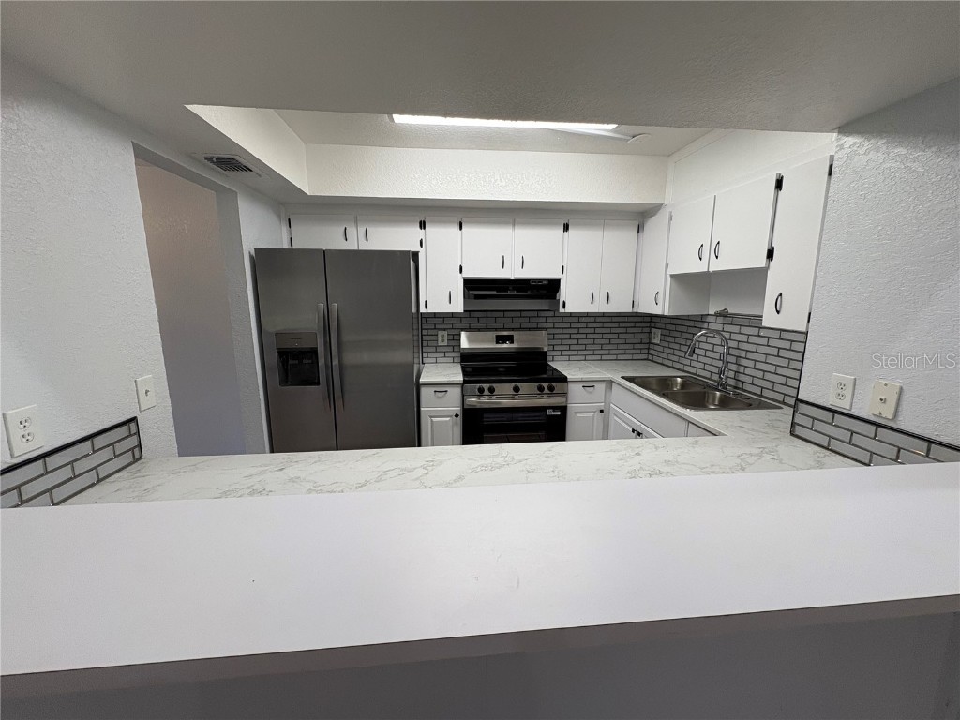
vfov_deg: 85.7
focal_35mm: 14
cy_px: 360
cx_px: 480
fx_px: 388
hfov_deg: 102.1
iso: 125
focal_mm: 2.22
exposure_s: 1/120
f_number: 2.2
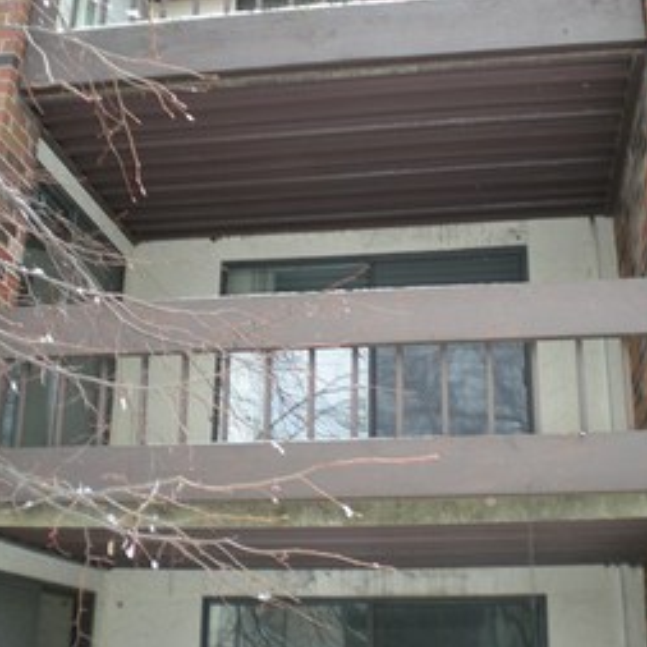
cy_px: 327
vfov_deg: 36.8
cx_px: 345
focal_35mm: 46
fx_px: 973
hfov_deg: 36.8
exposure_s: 1/58.8
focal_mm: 6.3
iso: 68
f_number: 3.1
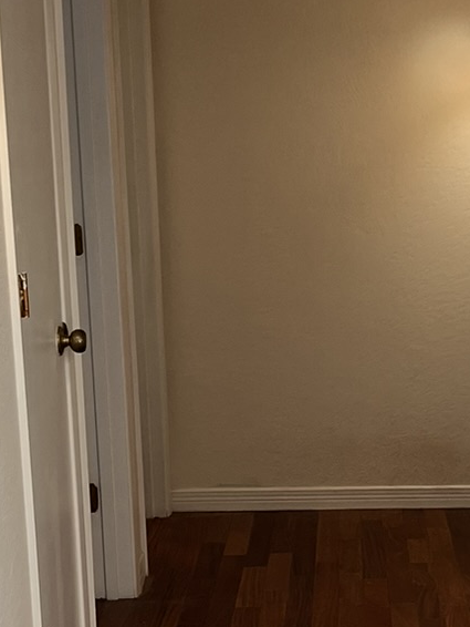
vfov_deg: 20.6
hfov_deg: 15.6
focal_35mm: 94
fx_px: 1700
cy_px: 518
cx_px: 411
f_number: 1.5
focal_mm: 5.7
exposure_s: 1/120
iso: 50
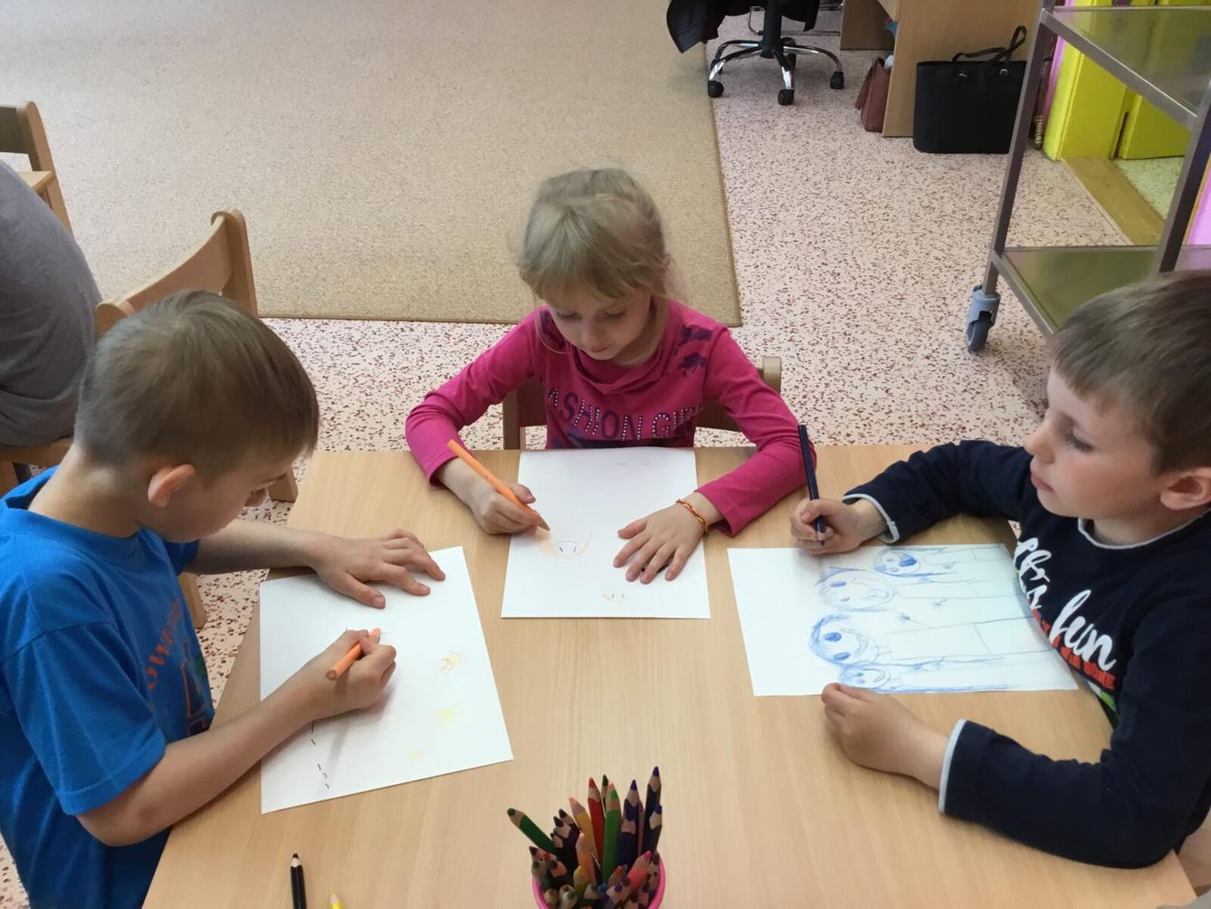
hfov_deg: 58.3
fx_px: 1085
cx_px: 606
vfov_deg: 45.5
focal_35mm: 31
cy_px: 454
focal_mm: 3.3
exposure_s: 1/33
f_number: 2.4
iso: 32
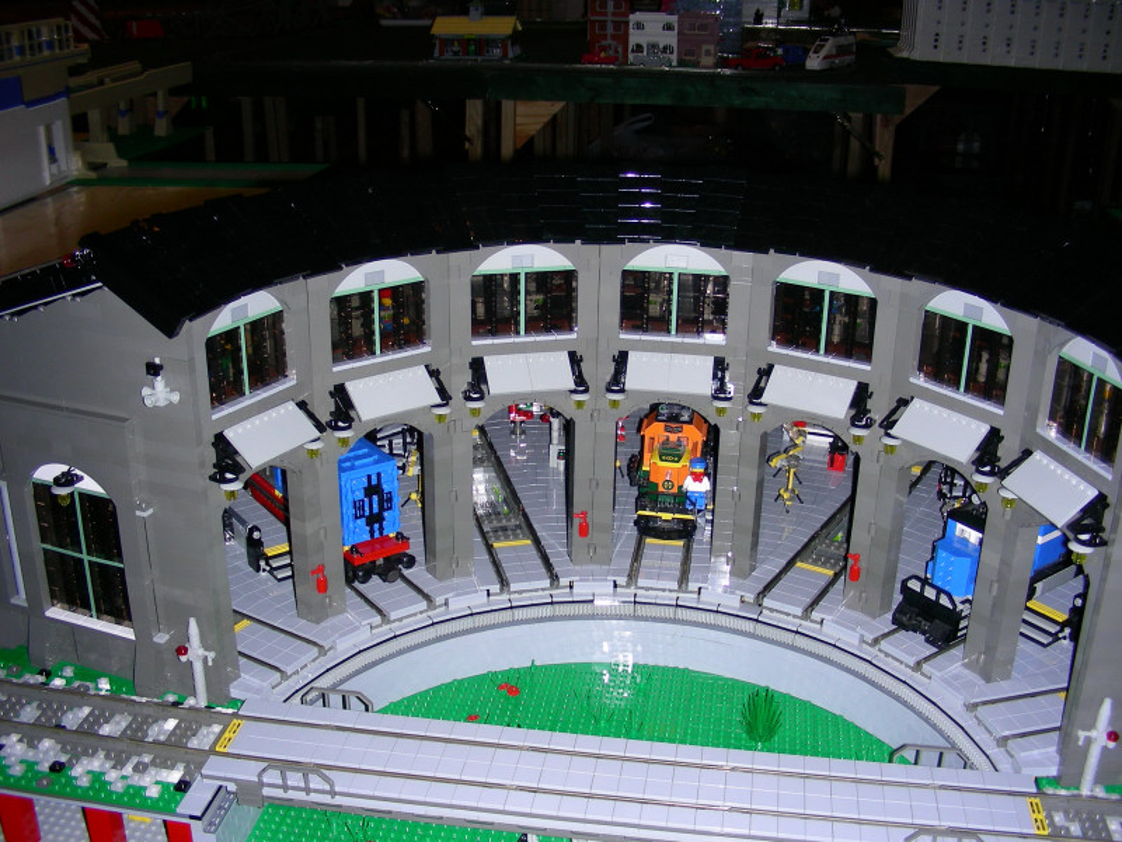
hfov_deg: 49.0
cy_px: 421
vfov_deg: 37.7
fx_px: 1232
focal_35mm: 38
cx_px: 561
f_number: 3.5
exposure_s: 1/60.1
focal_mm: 6.3
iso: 50
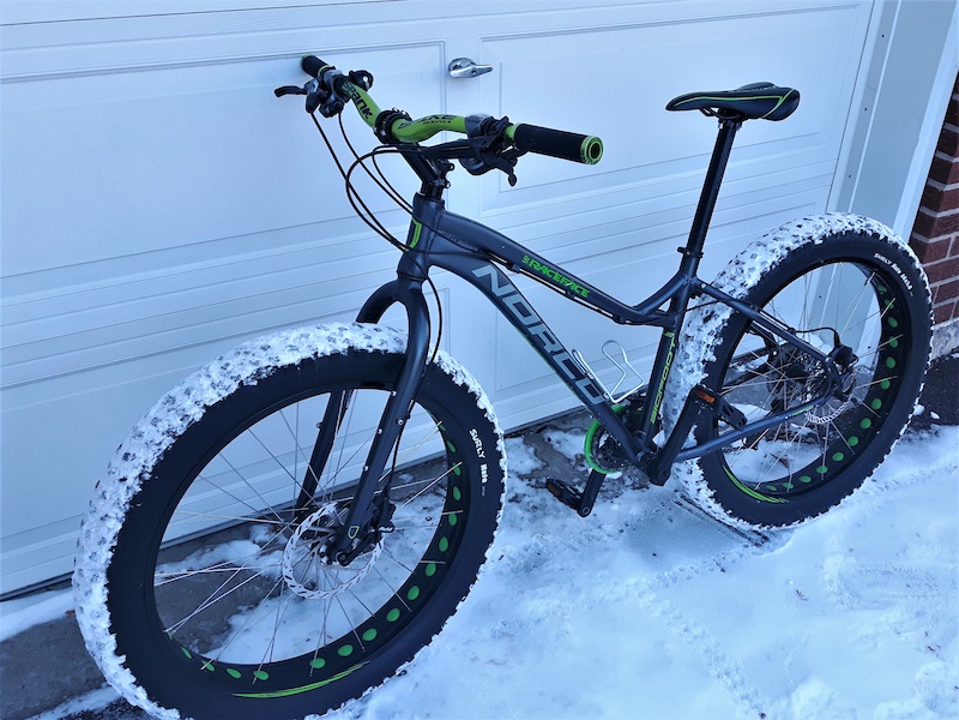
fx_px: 859
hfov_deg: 58.4
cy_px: 360
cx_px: 480
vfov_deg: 45.4
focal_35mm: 31
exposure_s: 1/136
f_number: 1.9
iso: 40
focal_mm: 3.7
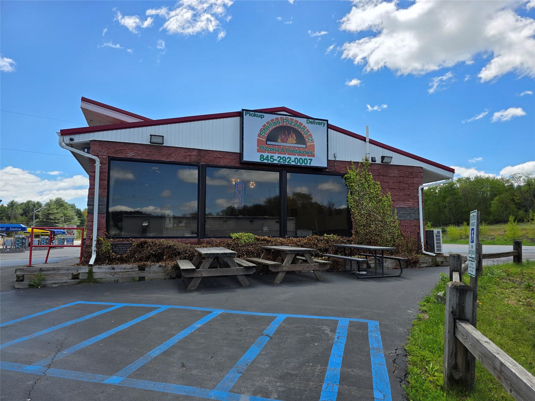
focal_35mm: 23
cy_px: 200
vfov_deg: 58.9
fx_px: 355
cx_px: 268
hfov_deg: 73.9
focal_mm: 6.3
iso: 80
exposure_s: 1/6150
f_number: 1.7
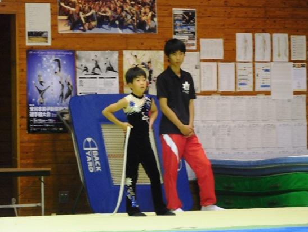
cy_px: 116
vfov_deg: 5.3
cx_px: 155
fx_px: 2520
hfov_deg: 7.0
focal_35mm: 283
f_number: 5.8
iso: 1100
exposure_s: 1/15
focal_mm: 50
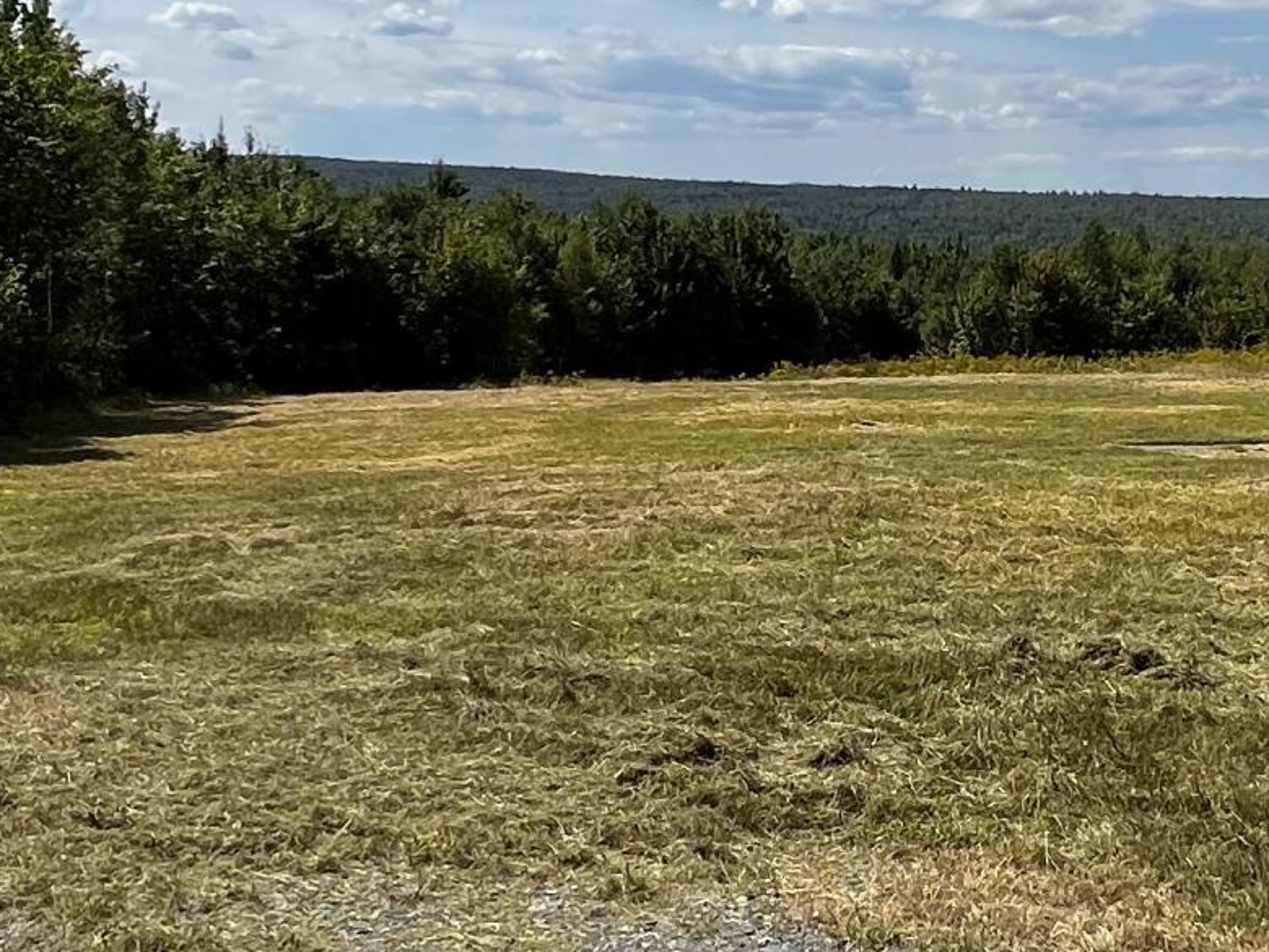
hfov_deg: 37.2
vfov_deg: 29.1
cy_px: 420
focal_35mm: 50
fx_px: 1833
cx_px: 965
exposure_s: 1/2137
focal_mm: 1.57
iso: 32
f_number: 1.8
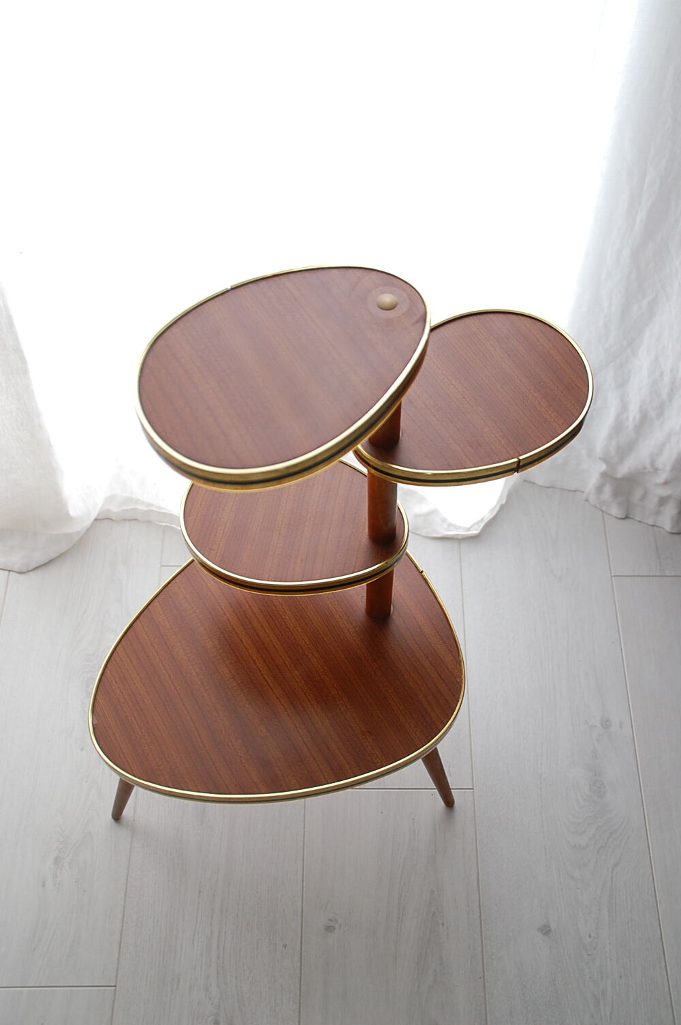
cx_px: 340
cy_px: 512
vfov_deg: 46.4
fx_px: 1194
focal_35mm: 42
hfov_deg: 31.8
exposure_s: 1/30
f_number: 4
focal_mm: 28
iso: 450
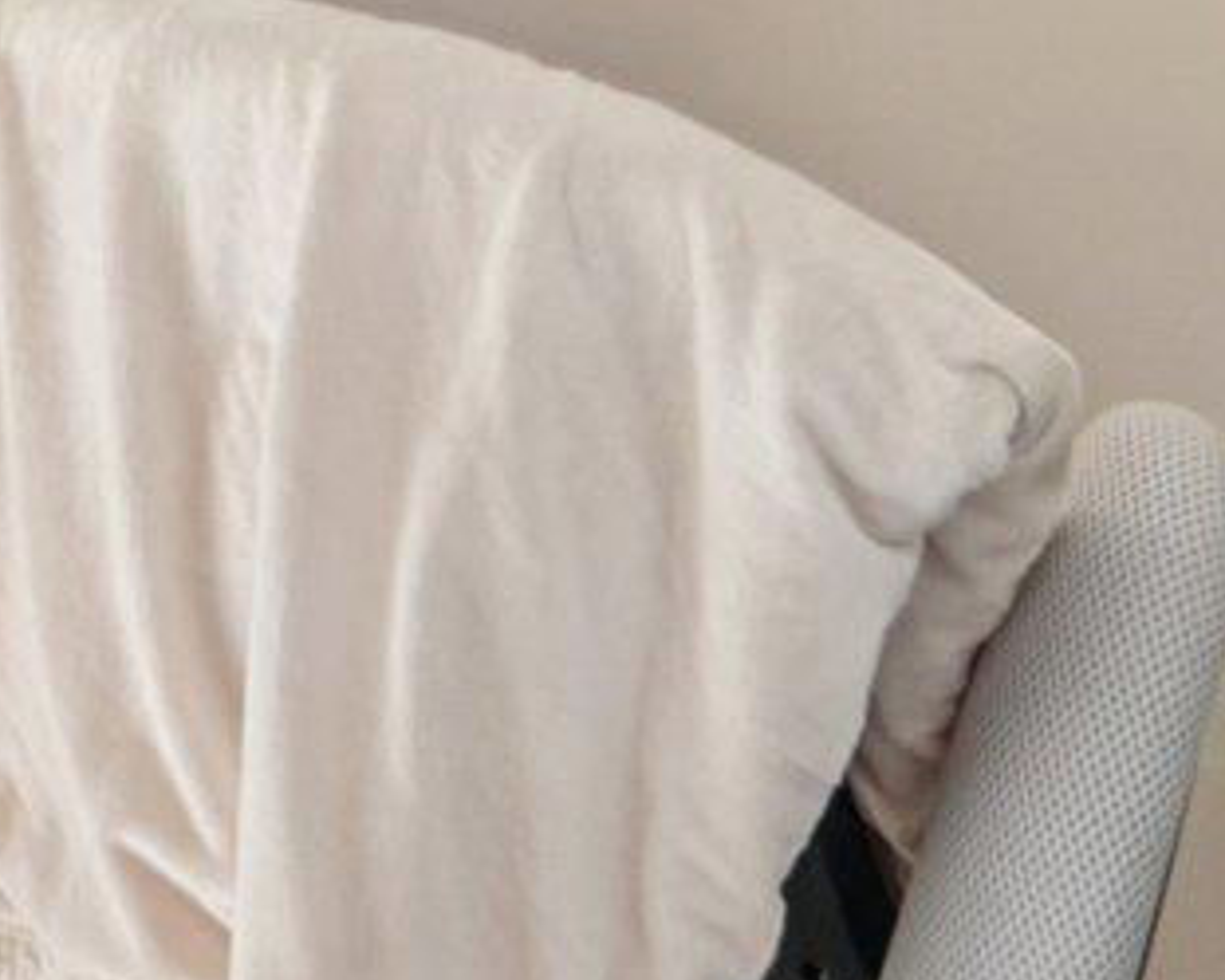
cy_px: -403
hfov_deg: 16.6
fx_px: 3590
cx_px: -882
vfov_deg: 14.7
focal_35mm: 99
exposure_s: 1/40
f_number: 8
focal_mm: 16
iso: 400
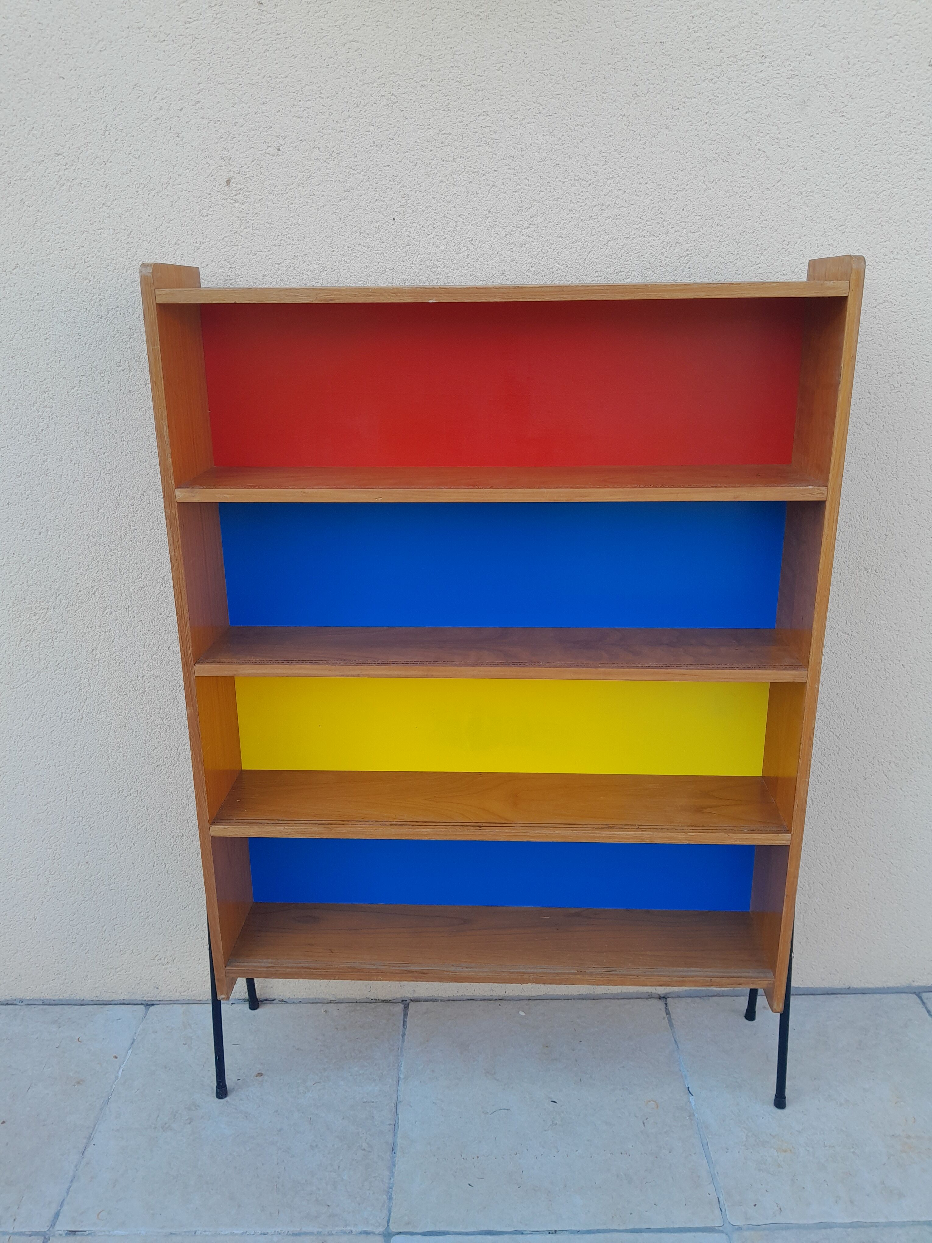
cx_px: 466
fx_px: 933
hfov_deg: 53.1
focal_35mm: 26
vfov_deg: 67.3
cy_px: 622
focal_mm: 3.98
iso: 40
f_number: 1.8
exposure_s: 1/120
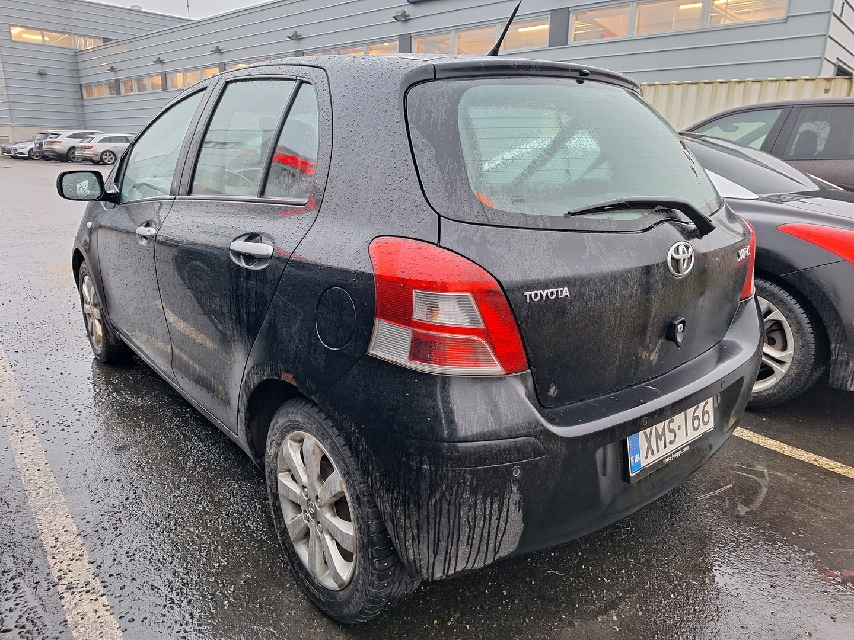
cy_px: 320
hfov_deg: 73.9
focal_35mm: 23
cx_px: 427
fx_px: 567
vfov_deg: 58.9
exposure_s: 1/50
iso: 160
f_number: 1.8
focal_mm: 5.54
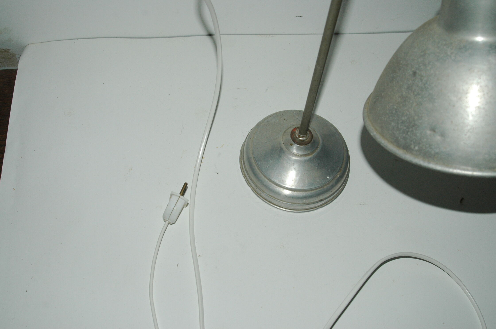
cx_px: 248
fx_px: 578
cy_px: 164
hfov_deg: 46.4
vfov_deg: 31.8
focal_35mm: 42
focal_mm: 28
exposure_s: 1/125
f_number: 7.1
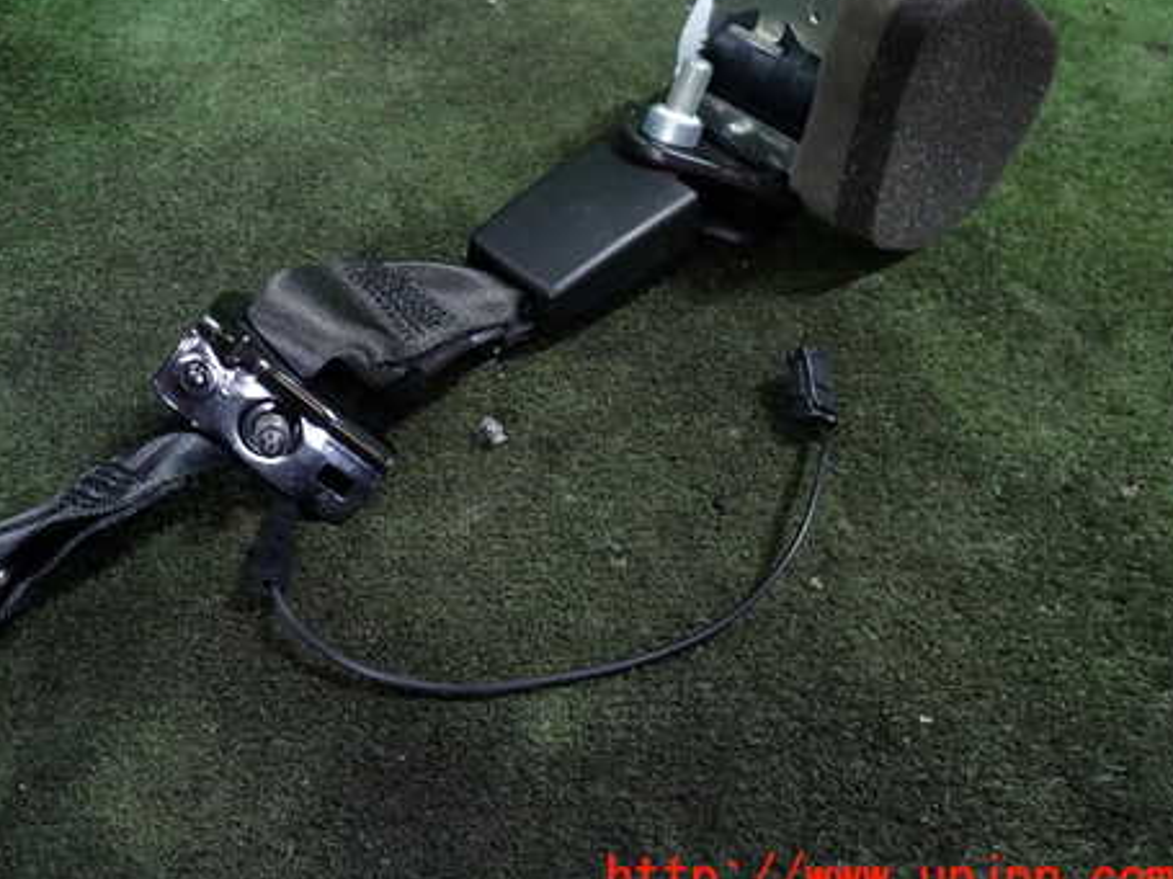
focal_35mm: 33
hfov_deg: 54.5
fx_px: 1118
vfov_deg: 42.6
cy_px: 333
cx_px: 415
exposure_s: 1/30
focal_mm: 4.5
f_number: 2
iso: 200
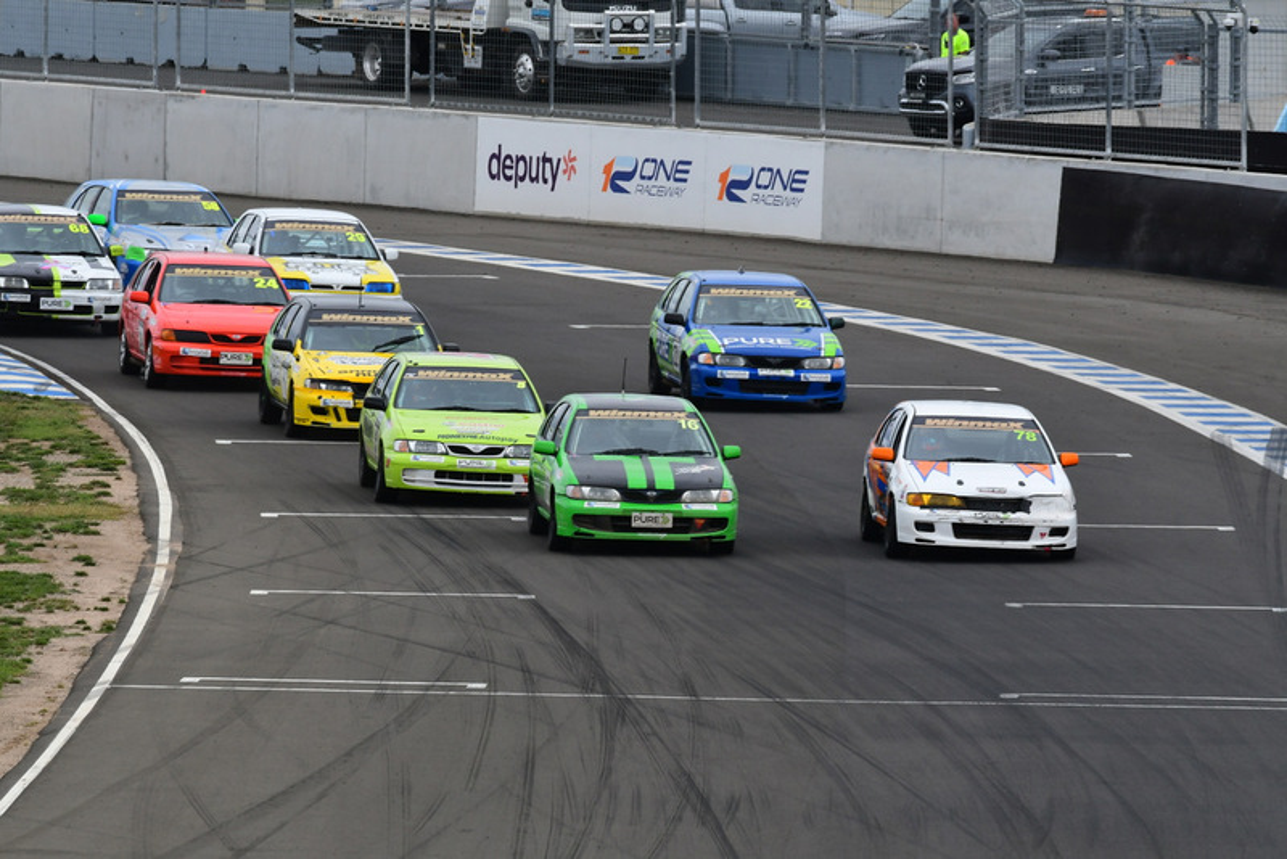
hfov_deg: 3.8
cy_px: 430
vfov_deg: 2.5
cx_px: 644
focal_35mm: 540
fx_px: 19311
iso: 500
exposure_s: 1/640
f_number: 11
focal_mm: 360
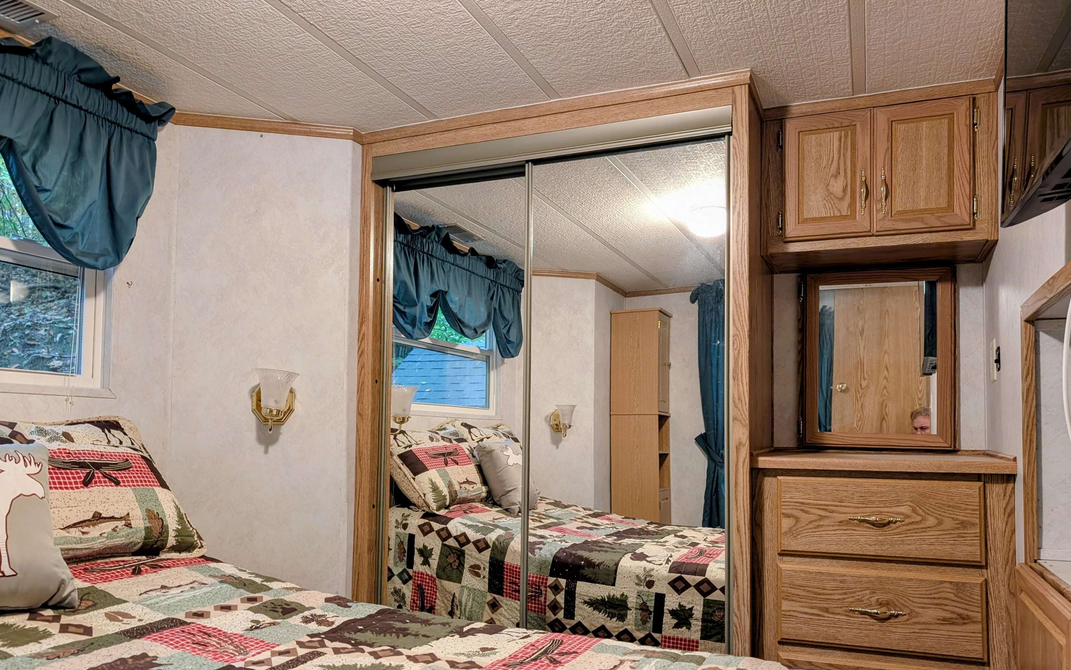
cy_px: 402
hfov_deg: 70.4
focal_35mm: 26
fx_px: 759
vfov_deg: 47.3
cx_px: 541
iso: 161
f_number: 1.68
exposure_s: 1/24
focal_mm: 6.9
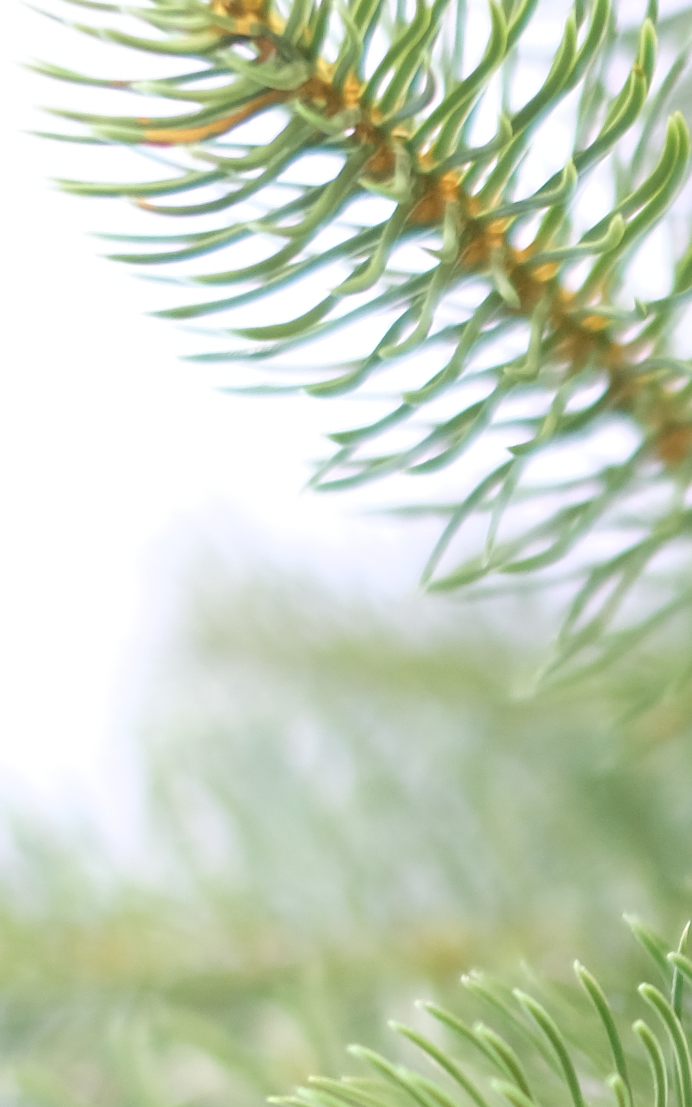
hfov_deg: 7.1
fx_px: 5522
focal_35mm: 183
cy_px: 1071
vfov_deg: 11.4
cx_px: 1027
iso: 400
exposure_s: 1/60
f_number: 1.4
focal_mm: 35
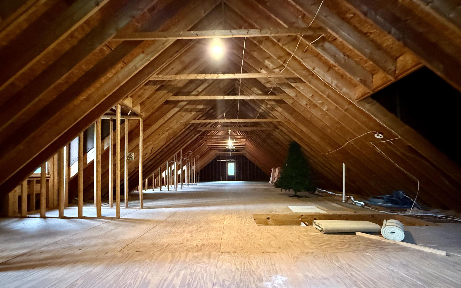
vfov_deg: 74.2
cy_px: 168
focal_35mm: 15
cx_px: 230
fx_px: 188
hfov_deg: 101.5
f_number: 2.2
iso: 1250
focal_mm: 2.22
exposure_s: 1/30
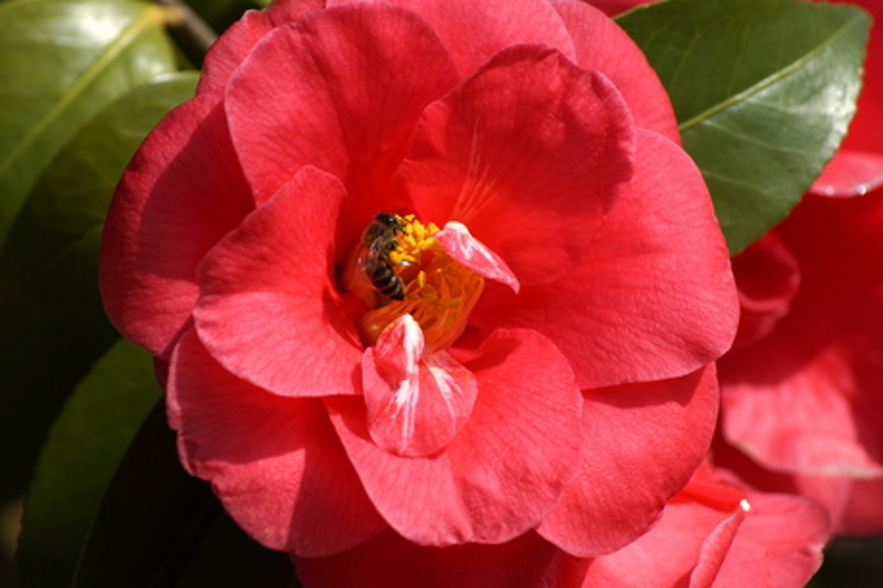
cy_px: 294
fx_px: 7353
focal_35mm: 300
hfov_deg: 6.9
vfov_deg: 4.6
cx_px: 442
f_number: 7.1
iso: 100
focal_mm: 200
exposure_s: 1/500
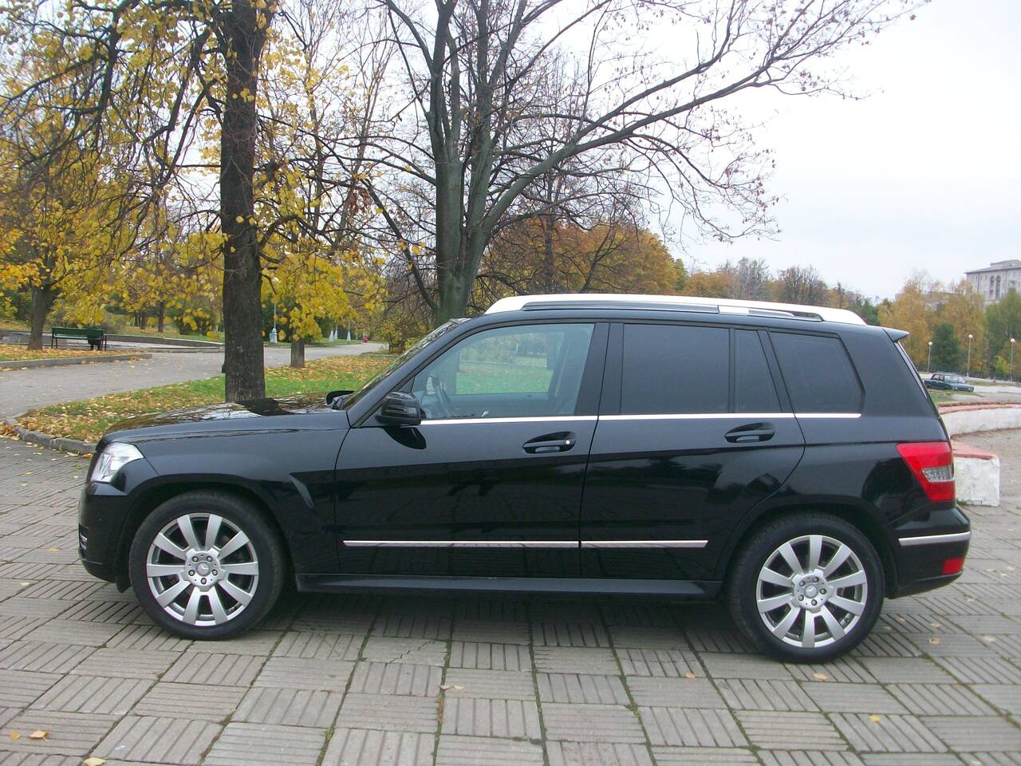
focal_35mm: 34
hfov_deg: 54.0
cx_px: 510
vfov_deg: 41.8
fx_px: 1003
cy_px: 383
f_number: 2.8
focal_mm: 5.7
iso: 80
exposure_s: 1/204
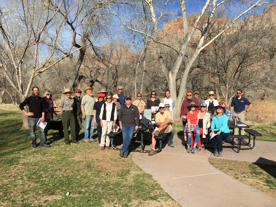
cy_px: 104
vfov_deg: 48.2
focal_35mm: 29
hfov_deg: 61.7
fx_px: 231
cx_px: 138
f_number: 2.2
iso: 25
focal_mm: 4.15
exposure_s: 1/1748
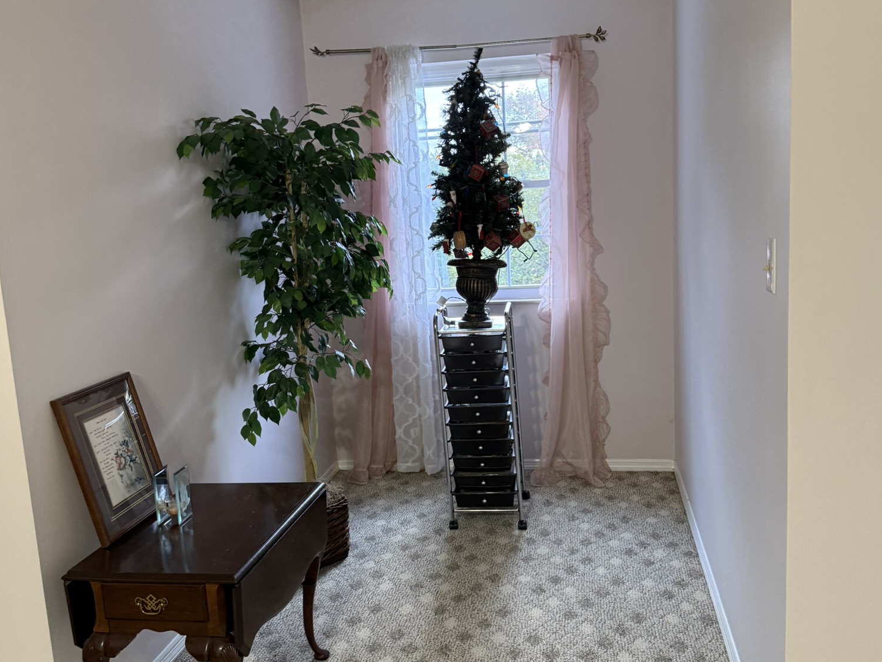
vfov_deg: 42.9
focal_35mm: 33
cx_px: 443
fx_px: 841
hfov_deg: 55.3
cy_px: 344
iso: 250
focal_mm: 6.76
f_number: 1.78
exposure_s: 1/60
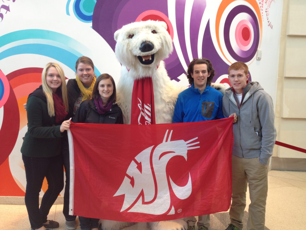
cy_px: 115
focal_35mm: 35
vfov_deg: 40.7
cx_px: 153
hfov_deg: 52.6
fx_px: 309
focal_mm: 4.28
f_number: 2.4
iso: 50
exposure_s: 1/30
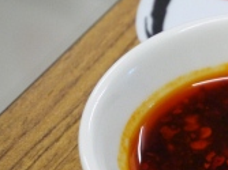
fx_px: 1481
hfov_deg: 8.7
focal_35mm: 225
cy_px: 109
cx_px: 273
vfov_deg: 6.6
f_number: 5.6
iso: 1250
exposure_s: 1/80
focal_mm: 42
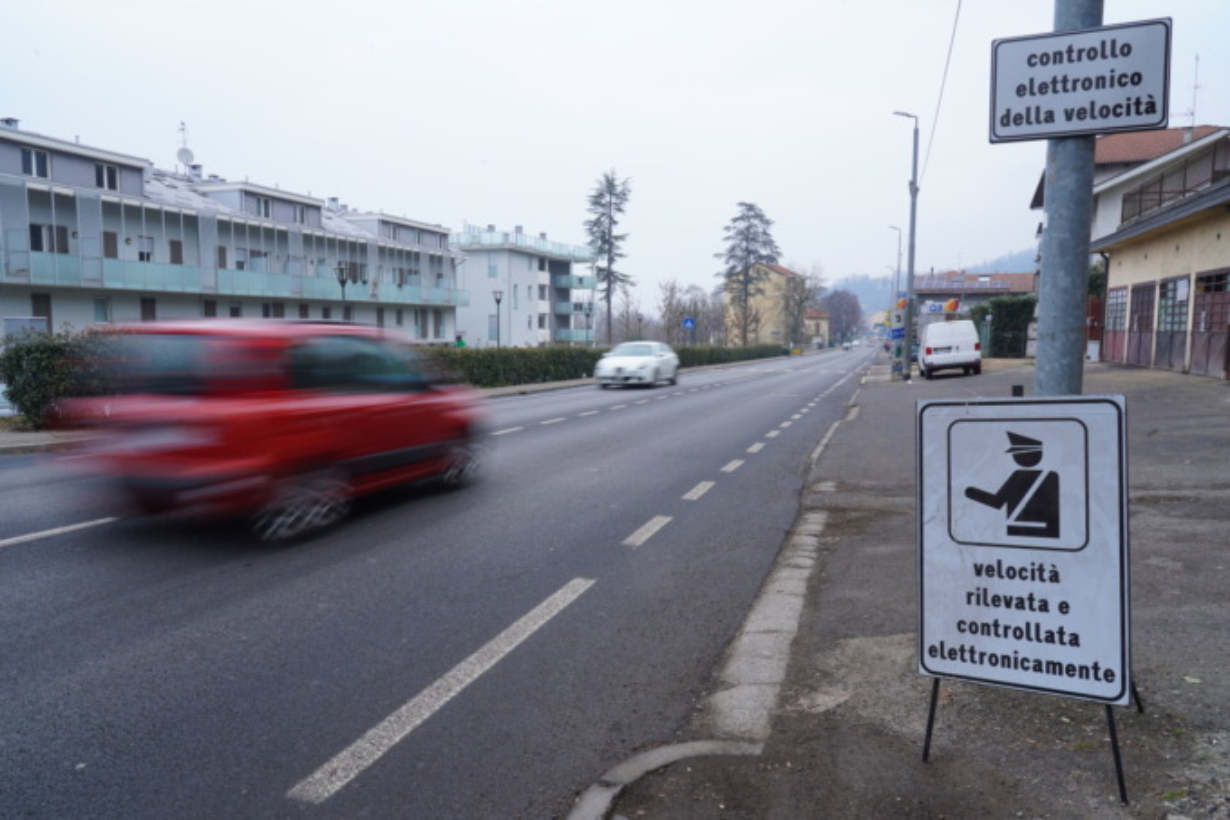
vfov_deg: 53.1
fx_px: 820
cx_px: 615
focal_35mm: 24
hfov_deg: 73.8
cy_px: 410
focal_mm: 24
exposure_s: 1/15
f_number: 22
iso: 200
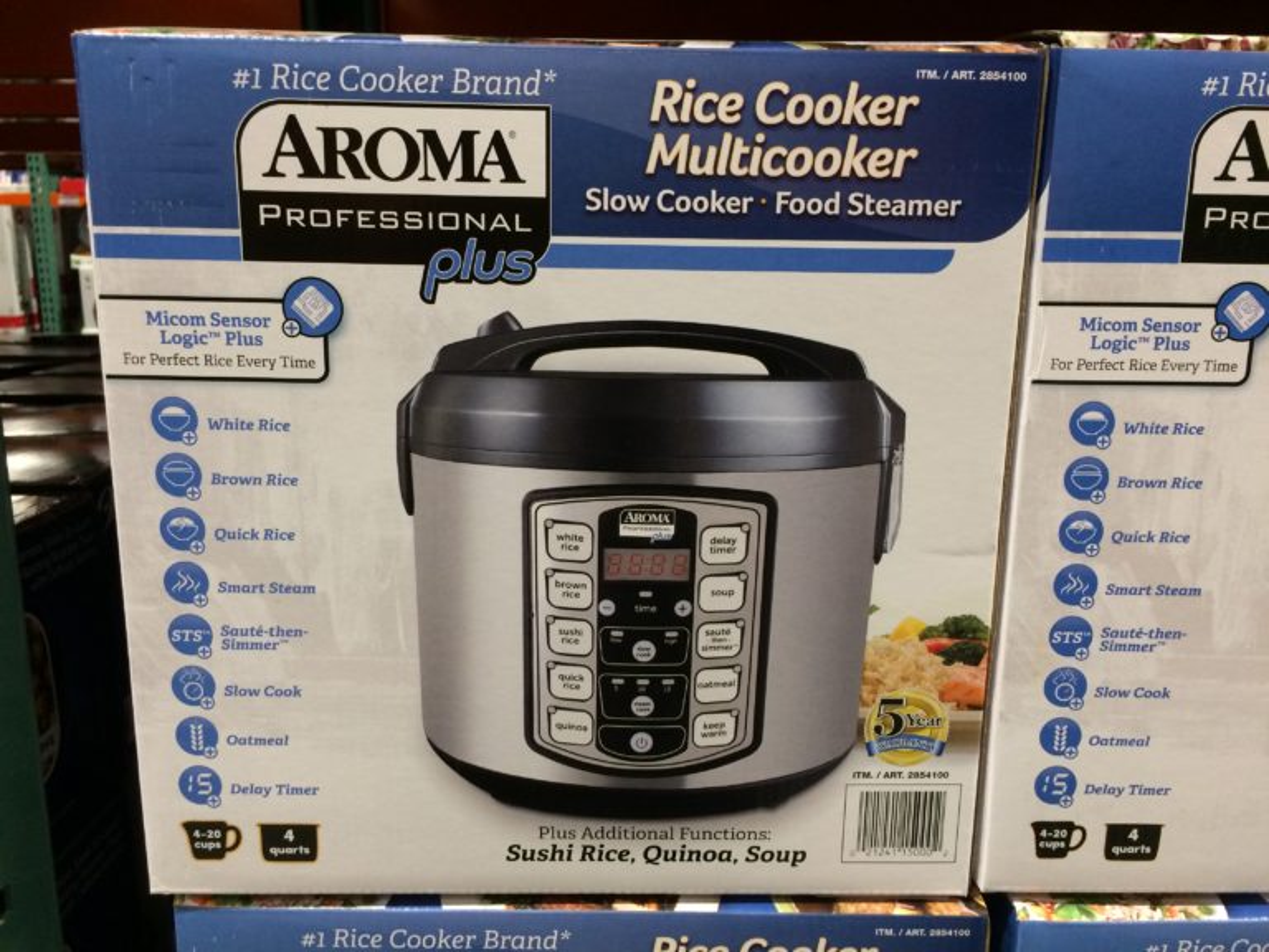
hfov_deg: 61.7
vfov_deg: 48.2
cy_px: 476
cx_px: 634
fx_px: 1063
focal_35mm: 29
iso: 200
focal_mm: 4.15
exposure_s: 1/30
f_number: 2.2
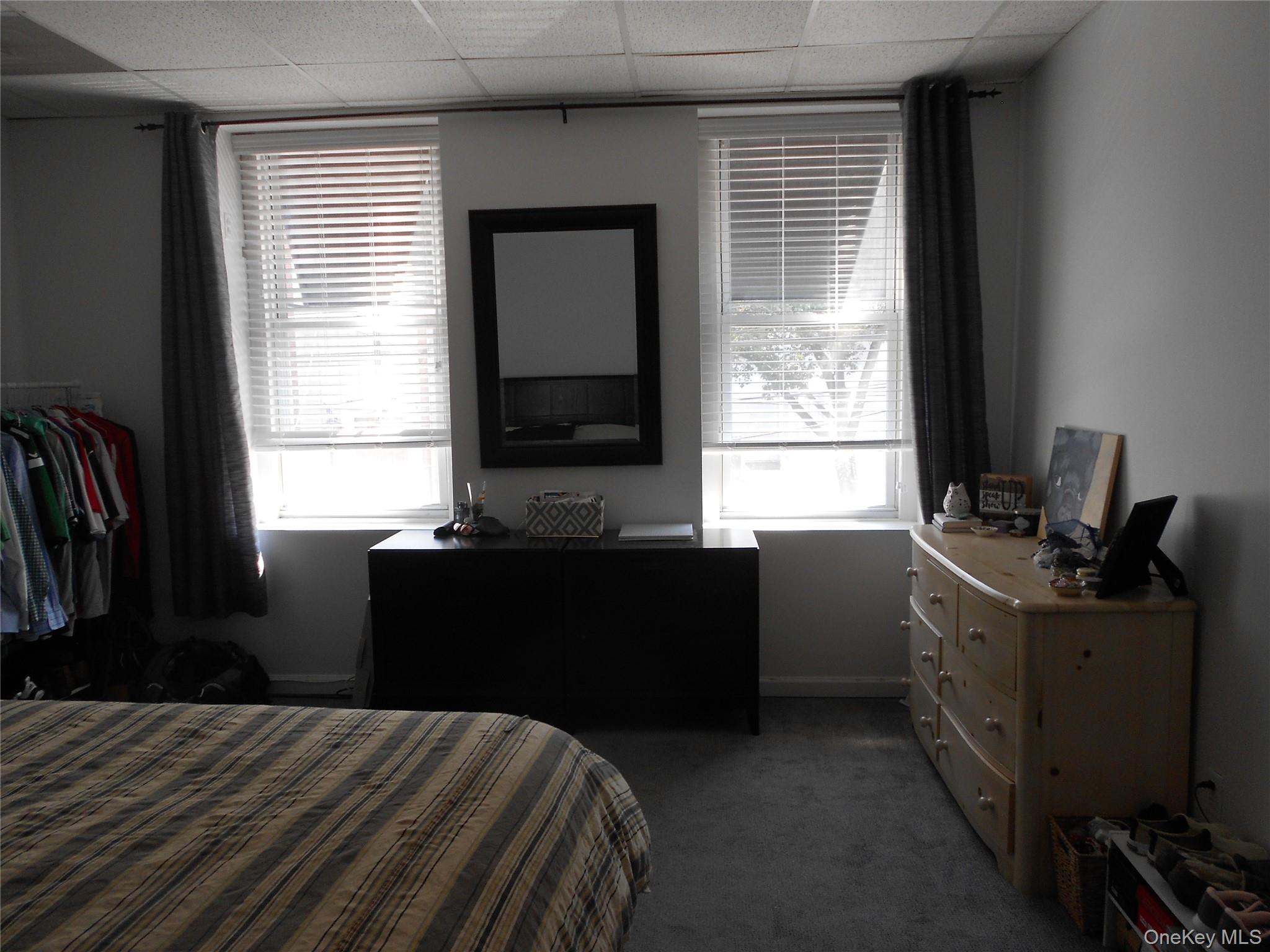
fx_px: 954
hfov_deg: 67.3
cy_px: 476
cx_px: 635
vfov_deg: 53.1
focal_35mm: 26
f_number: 3.2
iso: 80
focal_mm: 4.6
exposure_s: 1/40
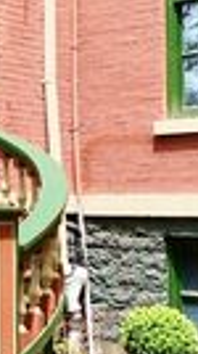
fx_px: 881
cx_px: -98
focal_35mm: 94
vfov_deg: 22.0
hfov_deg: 12.2
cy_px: 8
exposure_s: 1/200
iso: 100
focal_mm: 16
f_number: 6.3
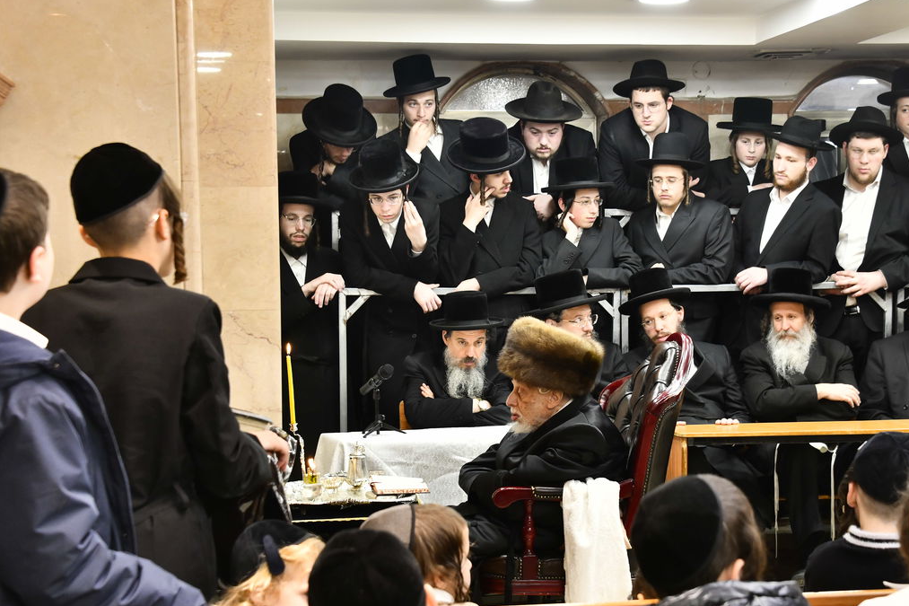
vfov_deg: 17.9
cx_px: 527
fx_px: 1919
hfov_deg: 26.6
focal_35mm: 76
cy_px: 322
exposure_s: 1/80
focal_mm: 55
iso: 1000
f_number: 5.6
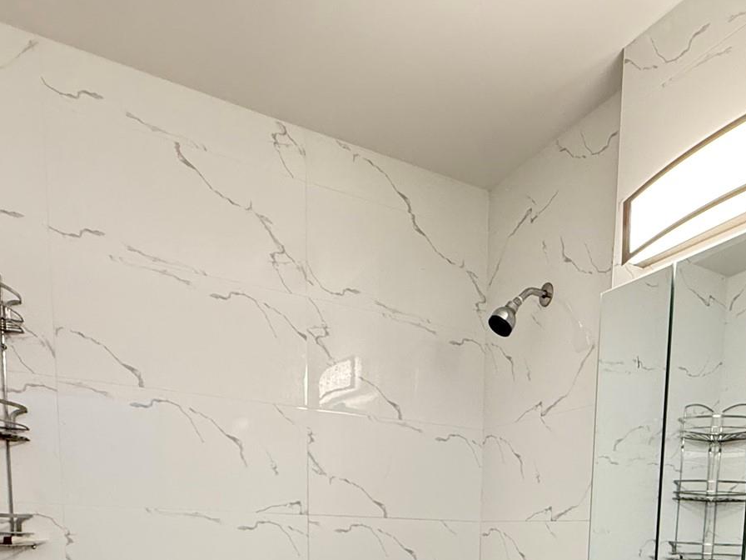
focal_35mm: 32
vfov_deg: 36.8
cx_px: 505
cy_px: 625
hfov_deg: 55.5
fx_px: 690
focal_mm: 2.22
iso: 400
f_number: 2.2
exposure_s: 1/60
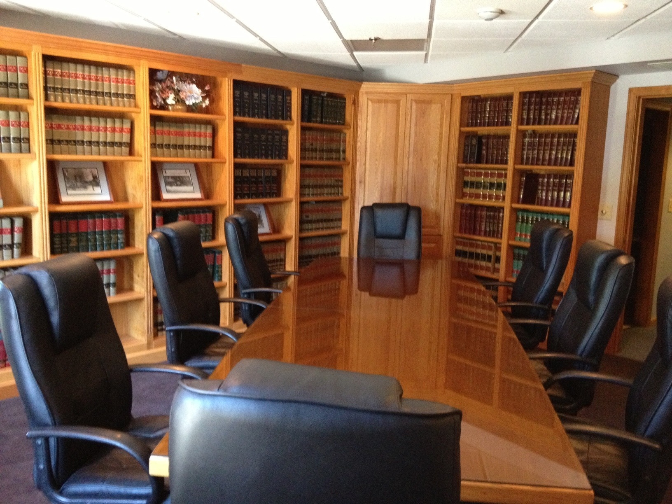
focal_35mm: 35
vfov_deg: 40.7
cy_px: 252
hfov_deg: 52.6
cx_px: 336
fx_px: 679
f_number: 2.4
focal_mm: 4.28
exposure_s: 1/20
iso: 400
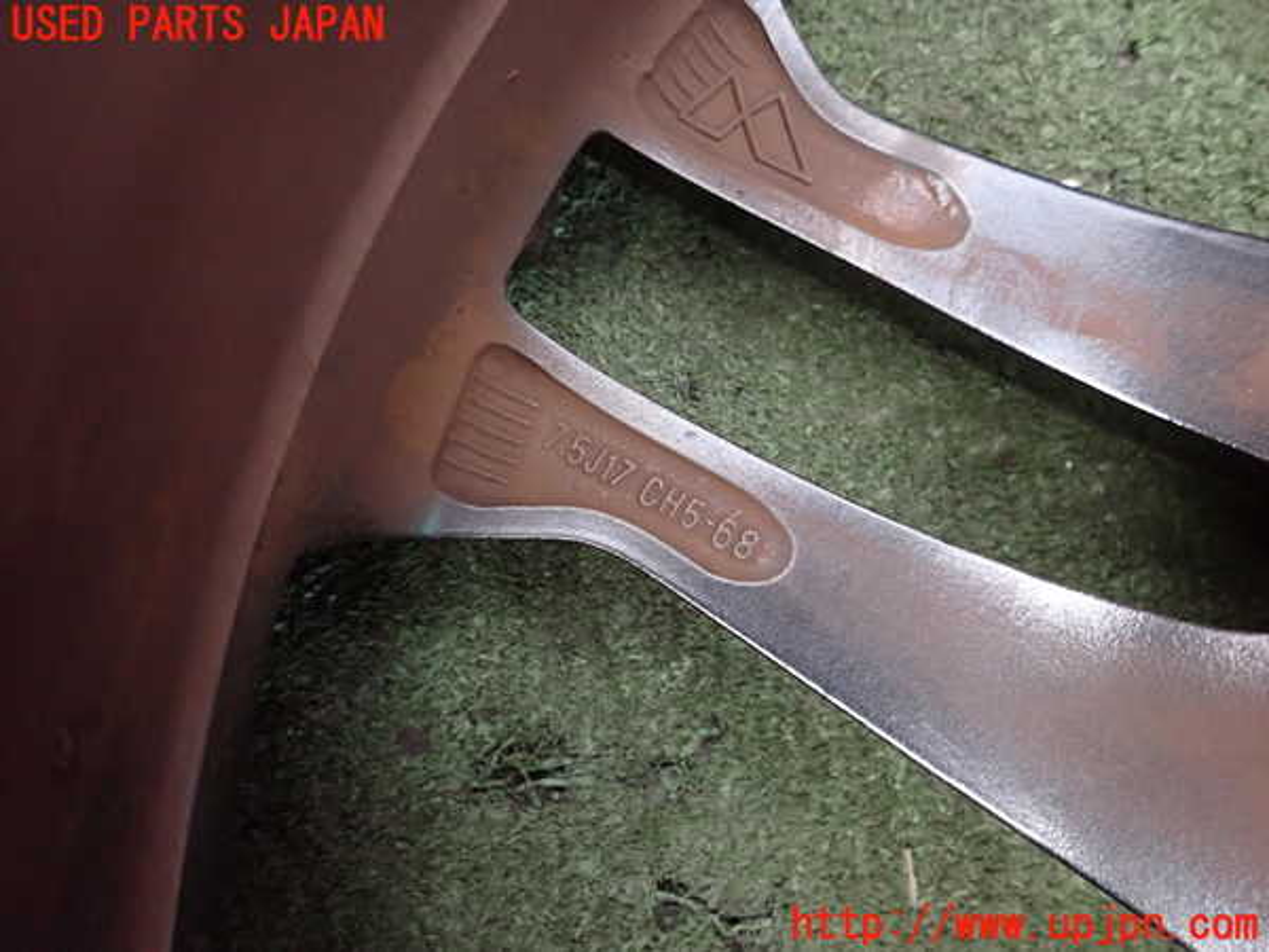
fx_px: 916
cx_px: 634
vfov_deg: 54.9
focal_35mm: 25
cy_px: 476
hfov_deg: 69.4
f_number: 2
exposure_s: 1/25
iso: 800
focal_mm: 4.5
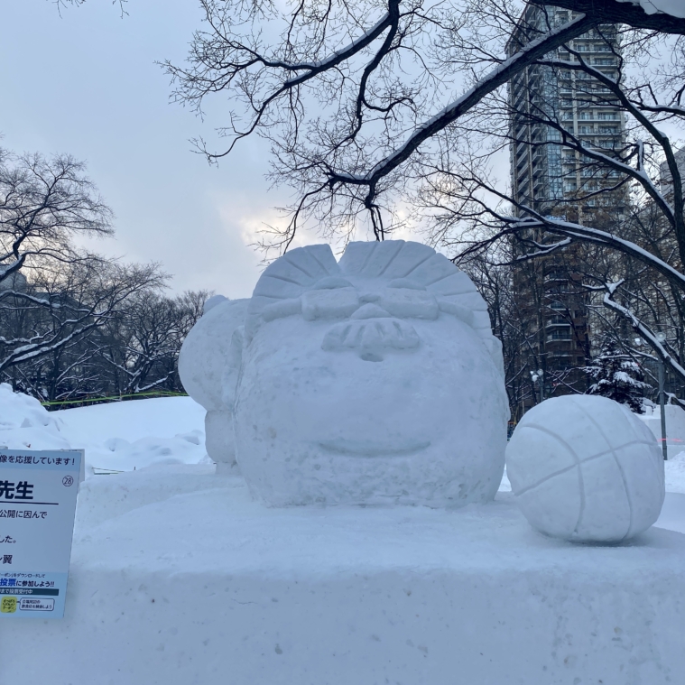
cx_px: 321
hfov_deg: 52.5
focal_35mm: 31
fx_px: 694
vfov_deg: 52.5
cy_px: 341
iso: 32
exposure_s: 1/275
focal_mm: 4.25
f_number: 1.8
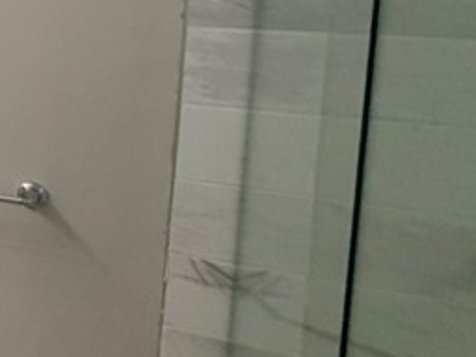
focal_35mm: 56
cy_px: 24
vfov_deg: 25.2
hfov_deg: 20.7
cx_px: -422
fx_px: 770
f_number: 2.2
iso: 200
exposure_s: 1/120
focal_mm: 2.22
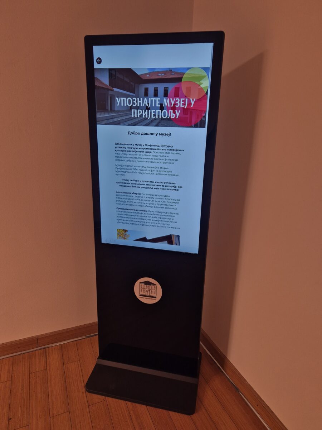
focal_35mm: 23
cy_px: 215
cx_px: 161
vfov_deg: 73.9
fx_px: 285
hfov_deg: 58.9
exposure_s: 1/100
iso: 100
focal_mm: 5.4
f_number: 1.8
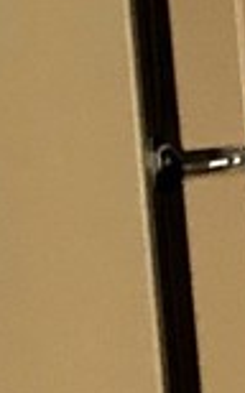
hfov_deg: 5.6
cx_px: 1013
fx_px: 2109
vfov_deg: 10.2
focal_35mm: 197
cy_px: -248
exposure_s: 1/30
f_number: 1.8
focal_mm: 3.99
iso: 40
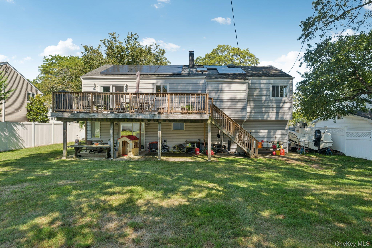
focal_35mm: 22
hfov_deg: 78.6
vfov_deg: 57.2
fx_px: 227
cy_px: 124
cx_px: 186
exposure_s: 1/80
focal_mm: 22
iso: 160
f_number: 9
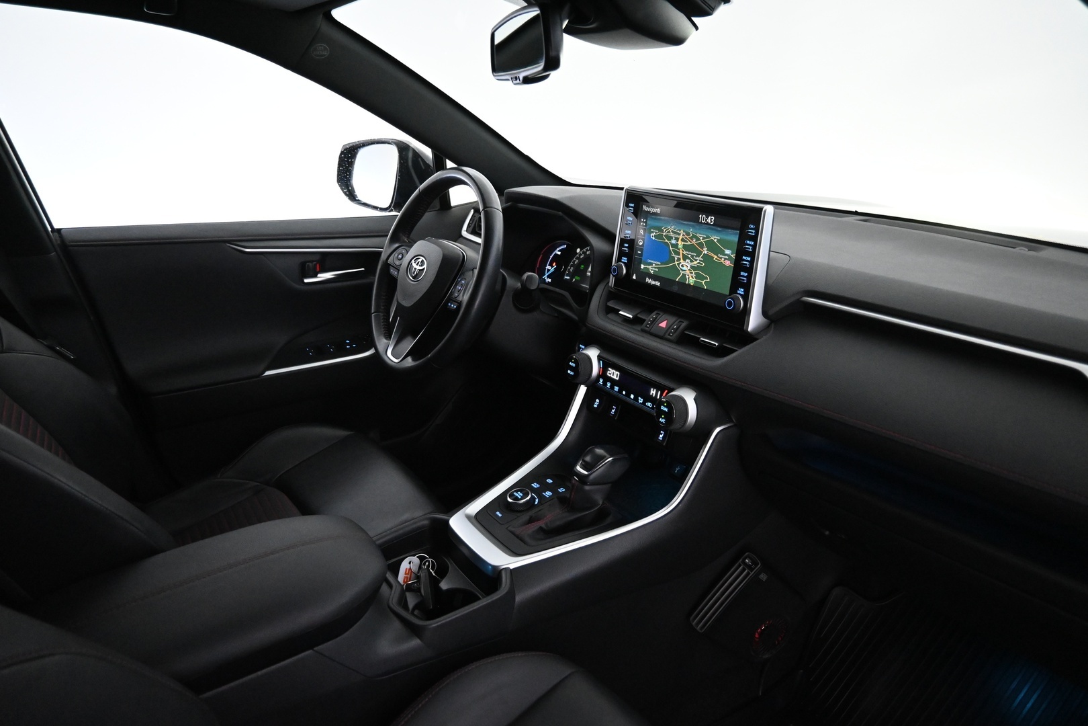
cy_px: 363
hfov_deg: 73.7
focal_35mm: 24
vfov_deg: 53.1
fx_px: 725
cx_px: 544
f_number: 3.5
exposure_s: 1/60
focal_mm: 16
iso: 5000
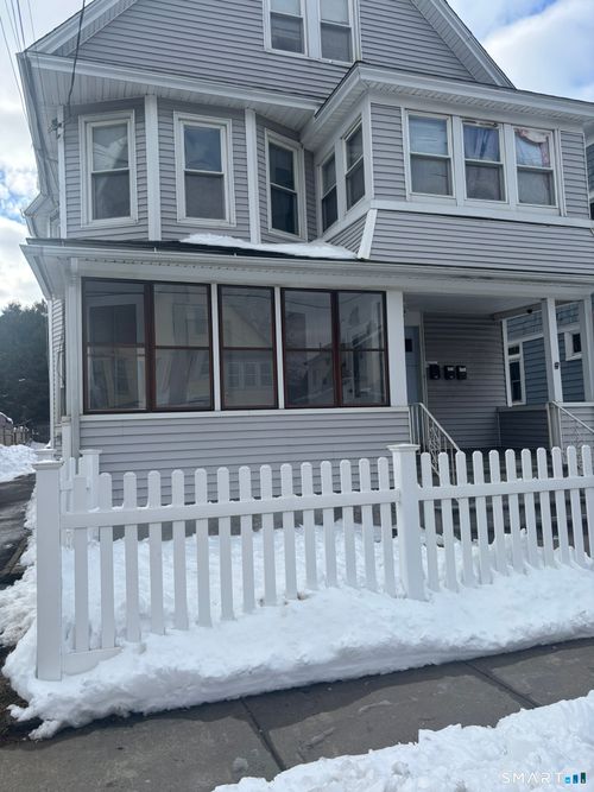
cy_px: 396
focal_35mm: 26
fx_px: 595
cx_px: 297
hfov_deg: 53.0
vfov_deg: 67.3
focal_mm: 5.96
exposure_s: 1/2288
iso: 50
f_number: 1.6
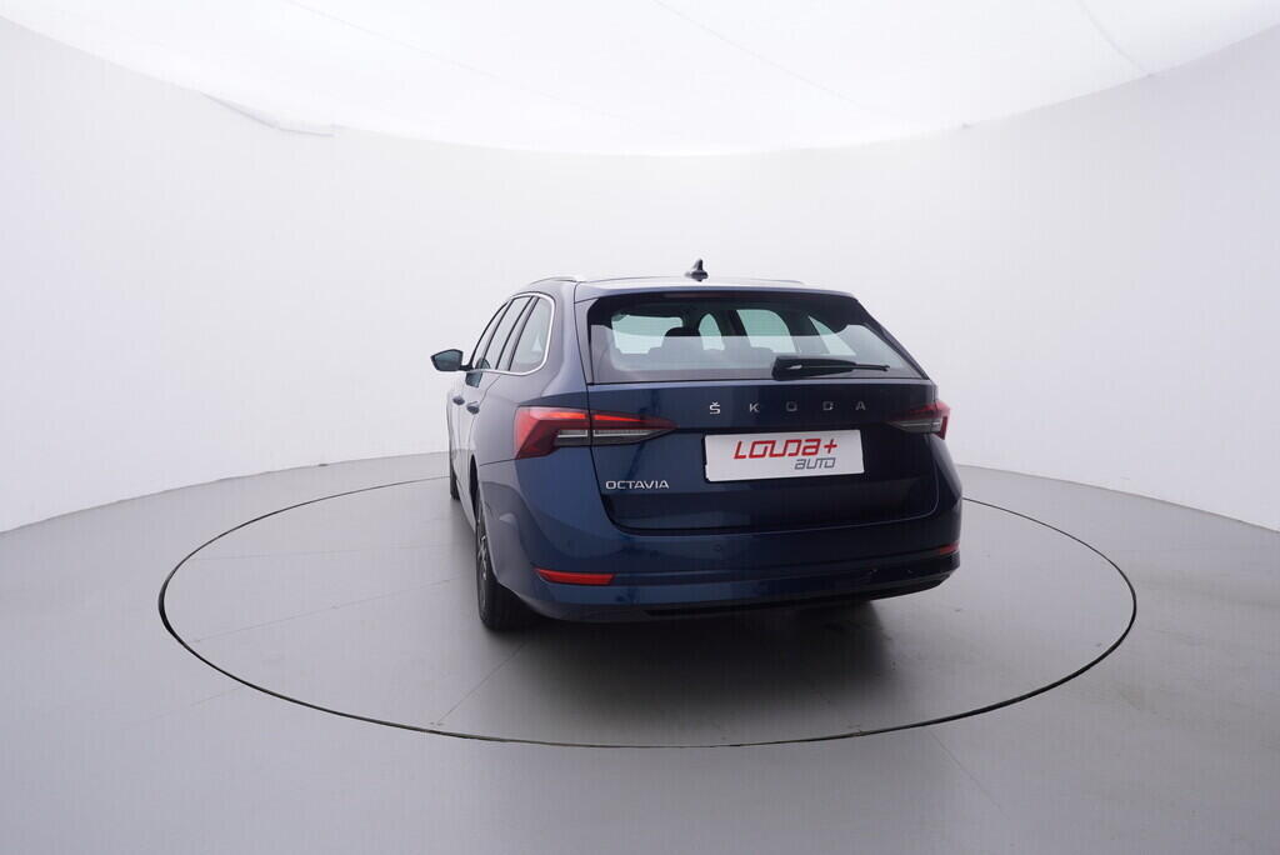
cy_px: 428
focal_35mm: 22
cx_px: 640
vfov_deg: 56.2
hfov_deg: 77.3
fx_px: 800
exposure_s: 1/80
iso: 200
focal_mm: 15
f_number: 5
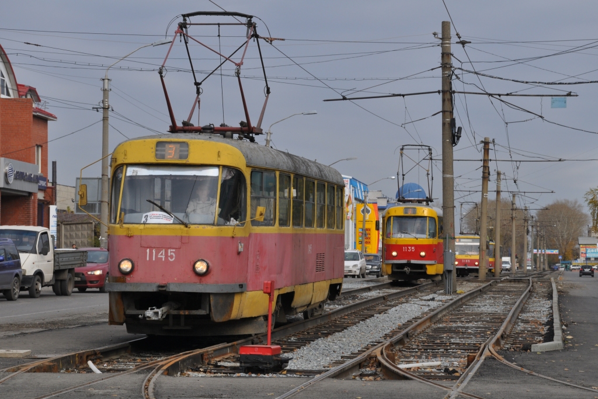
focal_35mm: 105
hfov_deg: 19.5
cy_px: 200
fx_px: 1744
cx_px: 299
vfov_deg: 13.0
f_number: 9
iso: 200
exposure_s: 1/320
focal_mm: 70
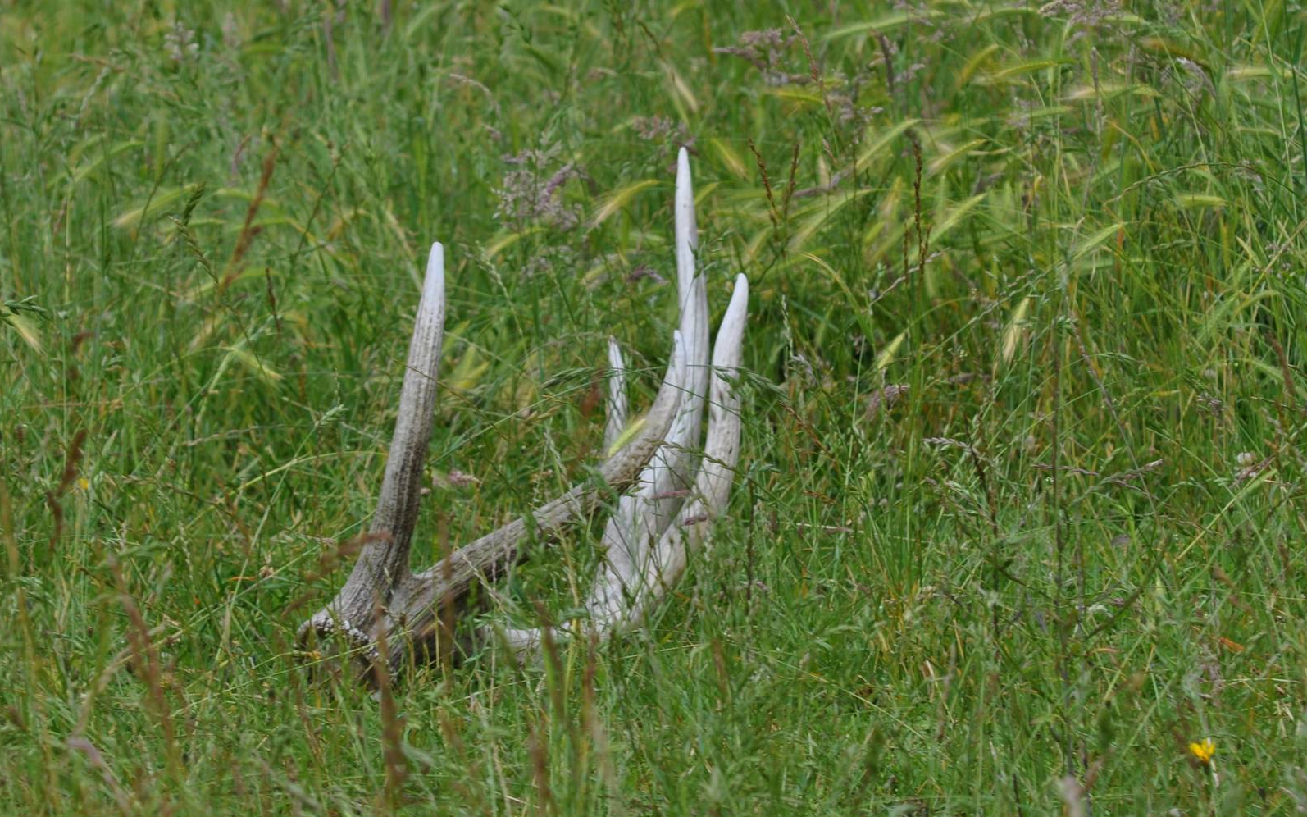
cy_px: 410
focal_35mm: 230
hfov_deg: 9.1
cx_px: 652
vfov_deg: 5.7
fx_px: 8192
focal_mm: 150
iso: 200
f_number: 7.1
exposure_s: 1/400
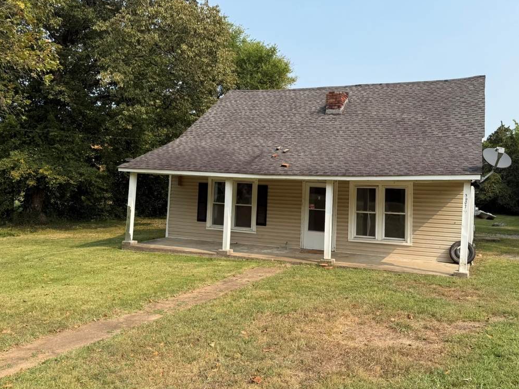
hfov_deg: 57.9
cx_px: 308
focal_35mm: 31
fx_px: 465
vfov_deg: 45.4
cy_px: 173
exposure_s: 1/2801
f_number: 1.78
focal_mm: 6.76
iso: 80
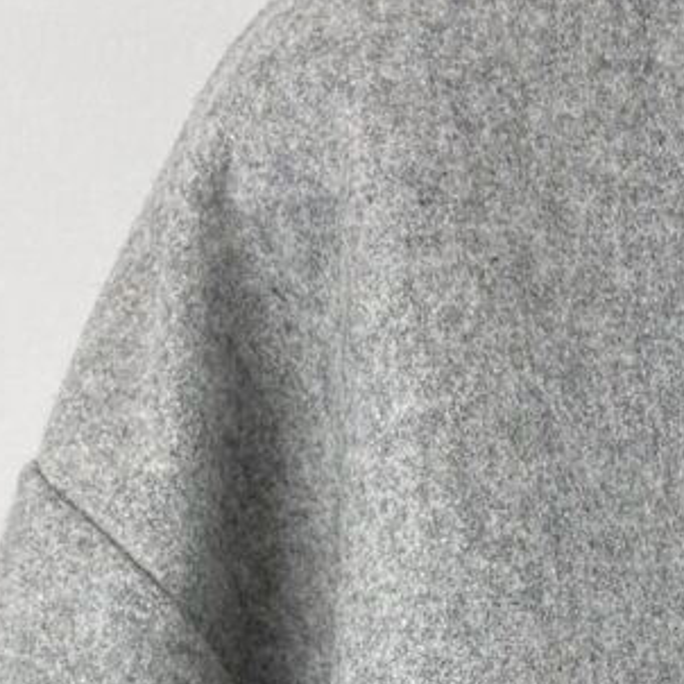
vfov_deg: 9.0
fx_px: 4024
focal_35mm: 180
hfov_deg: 9.1
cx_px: 1382
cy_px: 1459
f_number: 1.78
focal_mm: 6.76
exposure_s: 1/149
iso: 50
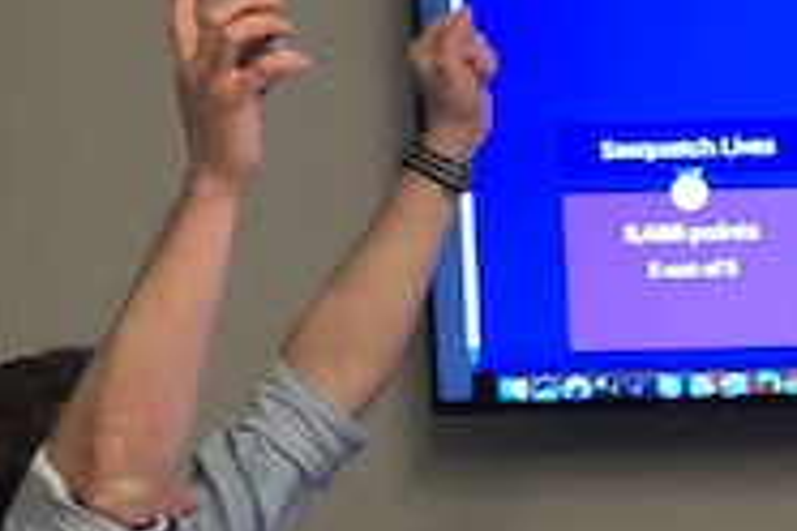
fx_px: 3542
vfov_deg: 8.6
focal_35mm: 160
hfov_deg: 12.1
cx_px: 1294
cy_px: 437
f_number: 1.8
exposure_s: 1/17
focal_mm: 4
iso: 40
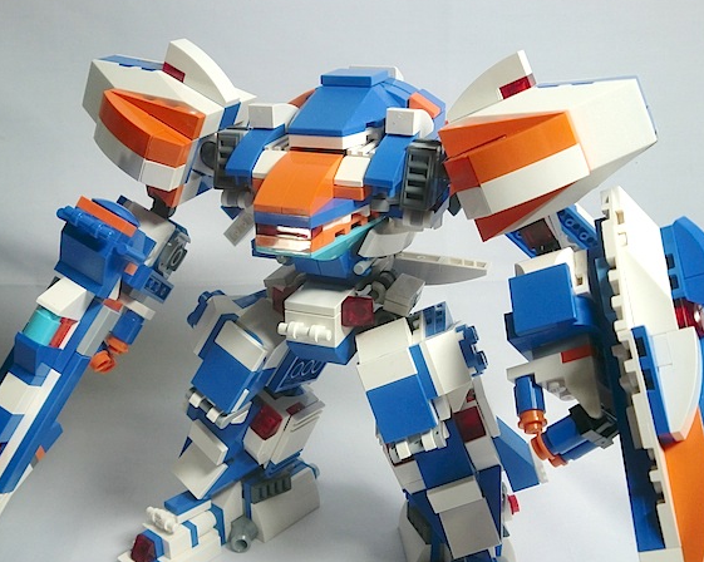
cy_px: 358
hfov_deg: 46.8
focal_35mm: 39
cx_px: 315
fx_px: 812
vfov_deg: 37.9
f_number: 2.6
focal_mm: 4.65
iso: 64
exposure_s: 1/100
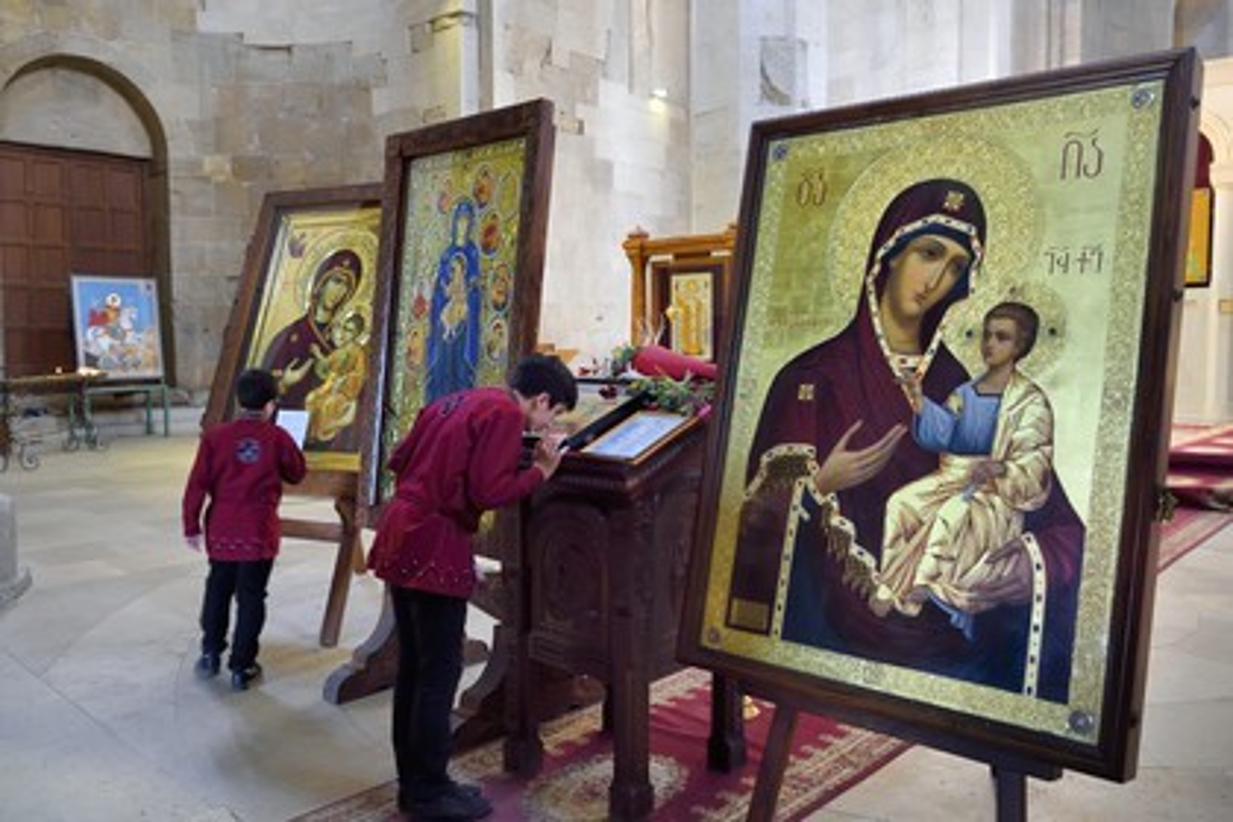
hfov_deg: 61.9
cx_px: 616
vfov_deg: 43.6
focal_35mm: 30
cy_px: 411
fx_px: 1027
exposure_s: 1/13
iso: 1000
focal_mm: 30
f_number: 6.3
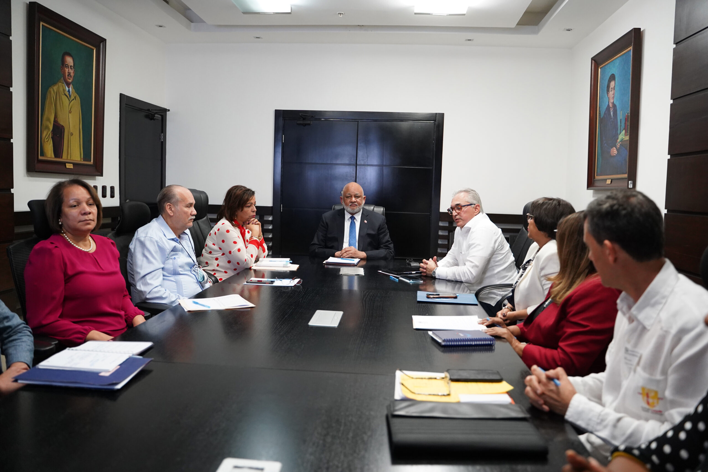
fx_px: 551
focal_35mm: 28
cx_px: 354
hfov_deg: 65.5
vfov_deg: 46.4
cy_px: 236
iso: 3200
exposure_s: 1/160
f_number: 3.2
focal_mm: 28
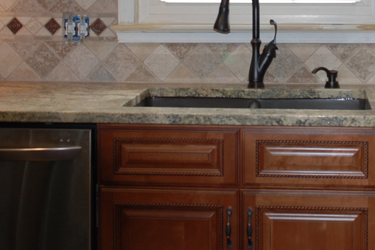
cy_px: -2
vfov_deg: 17.1
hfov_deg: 25.8
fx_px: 812
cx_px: 258
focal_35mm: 78
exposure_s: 1/60
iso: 200
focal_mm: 24
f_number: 4
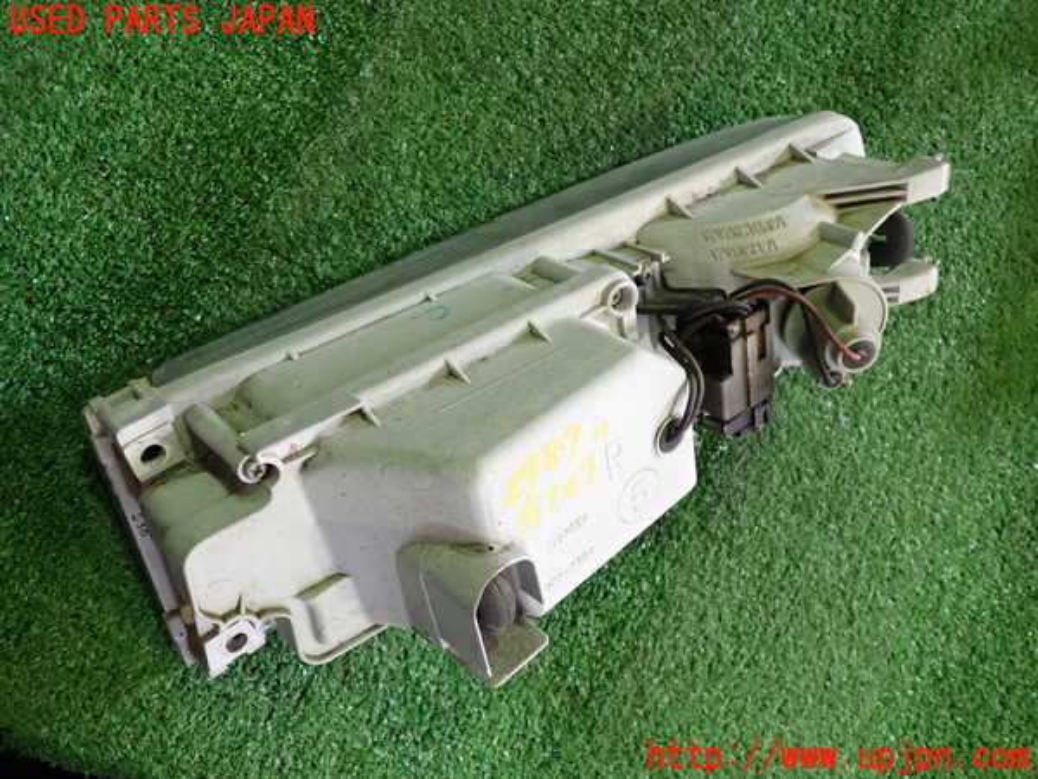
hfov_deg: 60.0
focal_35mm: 30
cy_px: 390
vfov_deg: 46.8
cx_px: 519
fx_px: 900
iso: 320
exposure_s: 1/30
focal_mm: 5.4
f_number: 2.3
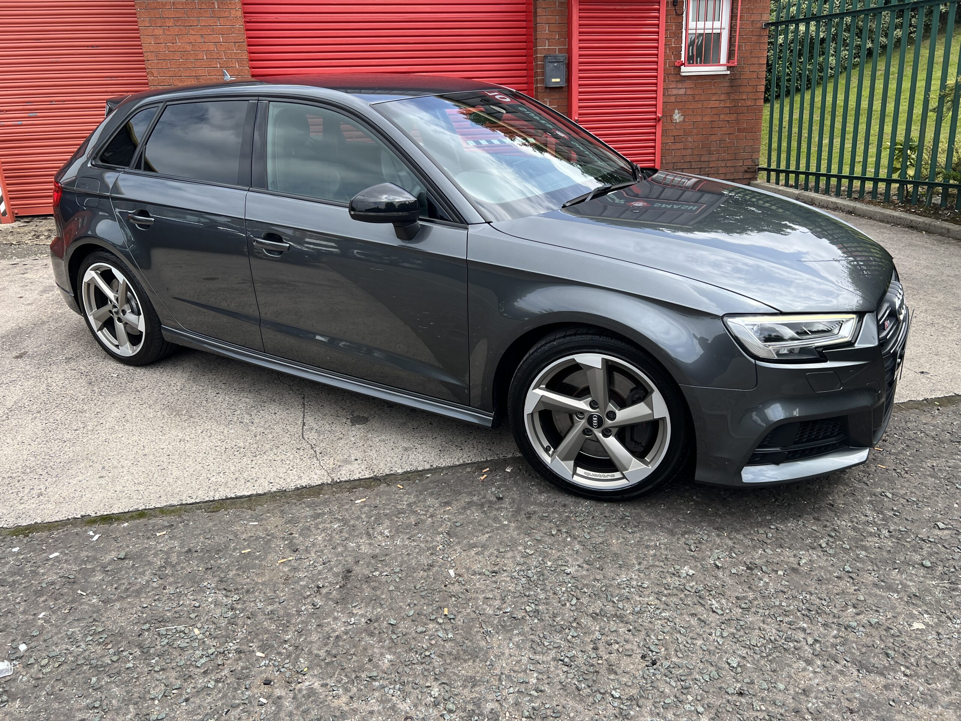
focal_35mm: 26
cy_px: 360
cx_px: 480
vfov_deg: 53.1
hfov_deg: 67.3
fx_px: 722
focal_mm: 5.7
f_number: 1.5
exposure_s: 1/1377
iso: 50
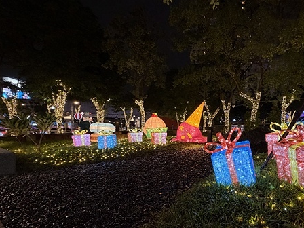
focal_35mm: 20
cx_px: 203
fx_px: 176
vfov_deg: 65.7
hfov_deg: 79.0
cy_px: 130
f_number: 2.2
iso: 250
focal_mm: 2.22
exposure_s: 1/60
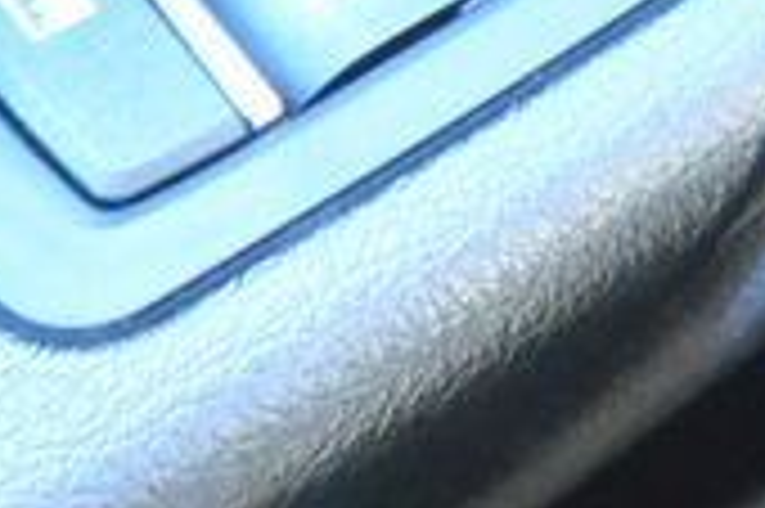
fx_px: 3460
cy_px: -681
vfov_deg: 7.8
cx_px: 1620
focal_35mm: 163
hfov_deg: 11.2
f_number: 3.5
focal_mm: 10
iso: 2000
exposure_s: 1/30
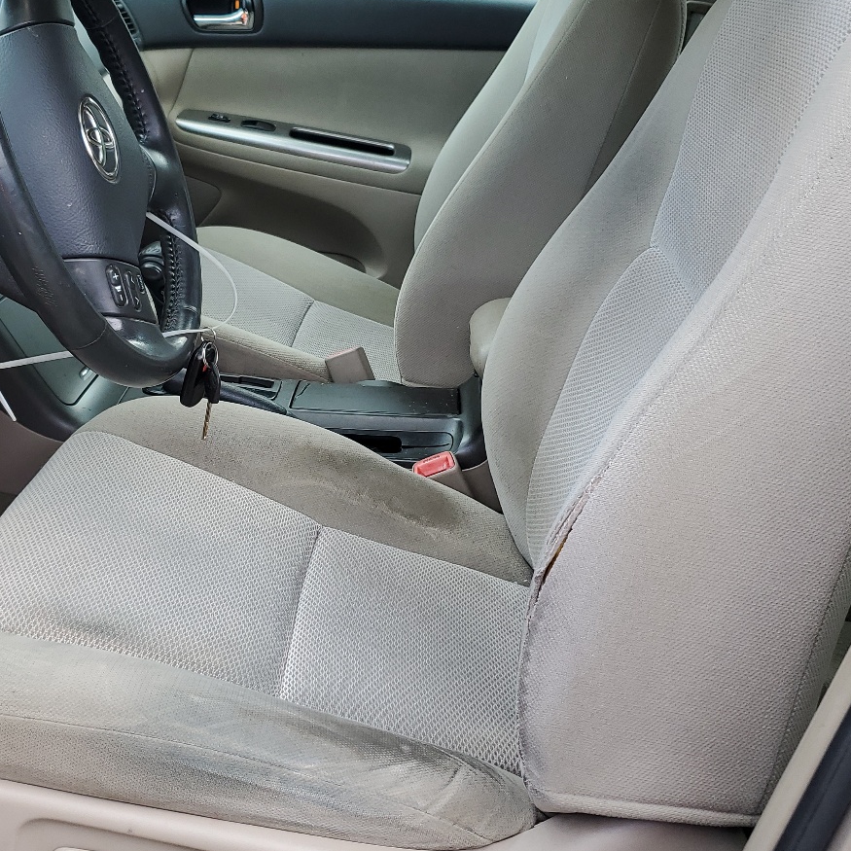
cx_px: 311
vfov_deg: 40.0
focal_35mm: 42
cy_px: 375
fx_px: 1168
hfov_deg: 39.7
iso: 50
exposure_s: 1/294
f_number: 1.5
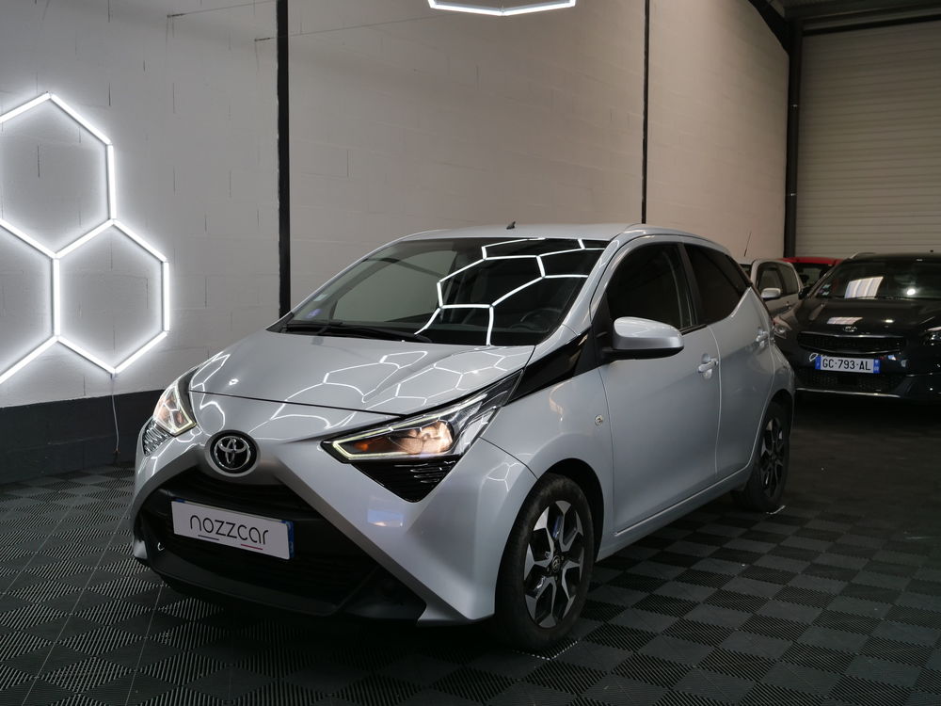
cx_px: 470
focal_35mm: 36
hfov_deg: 51.4
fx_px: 979
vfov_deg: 39.7
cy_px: 353
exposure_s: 1/160
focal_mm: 18
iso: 200
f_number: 3.5
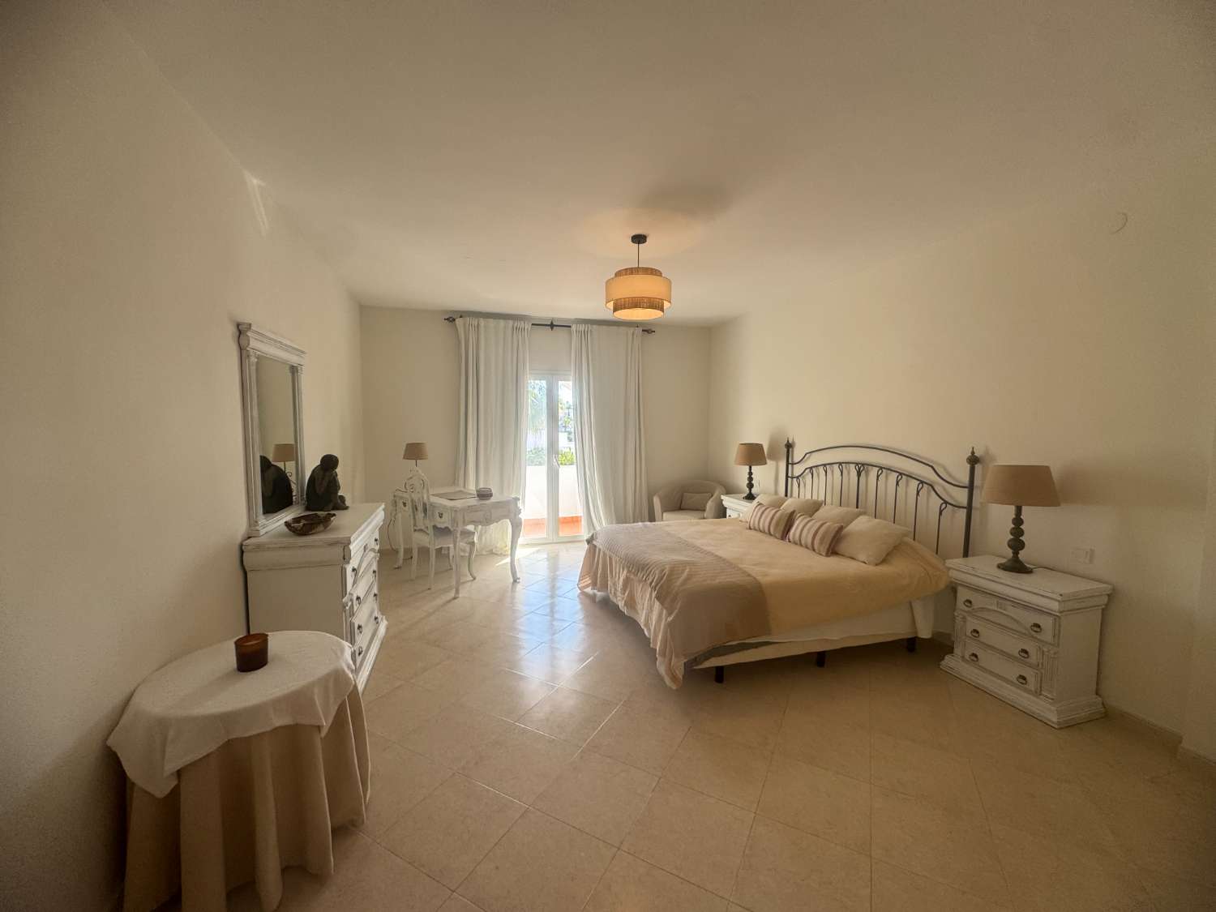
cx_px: 608
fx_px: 492
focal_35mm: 14
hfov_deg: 102.1
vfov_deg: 85.7
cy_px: 456
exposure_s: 1/99
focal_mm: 2.22
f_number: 2.2
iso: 50
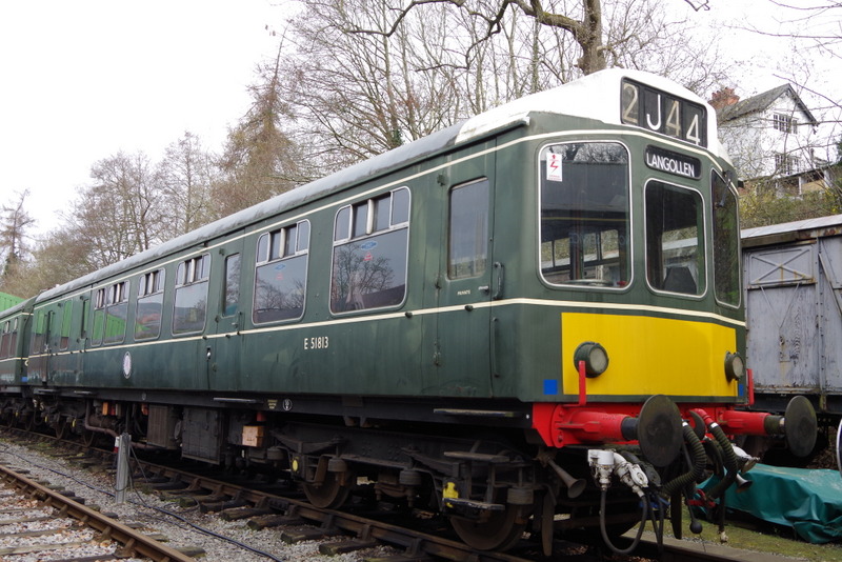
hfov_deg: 60.3
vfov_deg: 42.4
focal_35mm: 31
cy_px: 281
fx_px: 725
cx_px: 421
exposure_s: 1/160
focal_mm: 21
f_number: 8
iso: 400
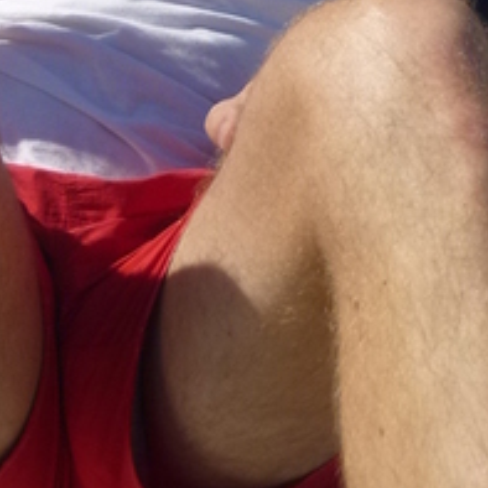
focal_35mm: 104
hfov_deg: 16.7
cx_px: 149
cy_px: -178
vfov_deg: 15.7
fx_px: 1659
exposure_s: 1/200
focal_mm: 5.2
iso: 100
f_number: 9
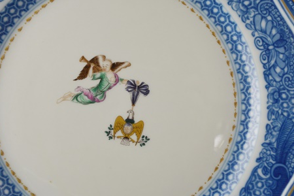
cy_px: 97
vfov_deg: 26.0
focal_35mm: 52
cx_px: 129
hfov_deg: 38.1
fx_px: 425
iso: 360
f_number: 5.6
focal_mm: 26
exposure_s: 1/125
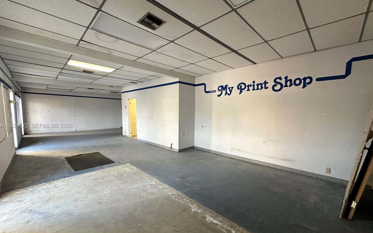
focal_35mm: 15
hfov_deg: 101.5
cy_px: 126
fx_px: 152
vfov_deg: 74.6
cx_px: 187
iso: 320
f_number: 2.2
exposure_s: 1/120
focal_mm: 2.22
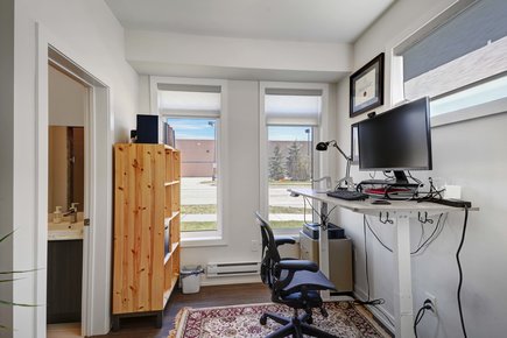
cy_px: 169
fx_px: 239
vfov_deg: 70.4
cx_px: 254
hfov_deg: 93.3
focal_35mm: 17
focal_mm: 17
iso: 160
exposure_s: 1/50
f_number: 8
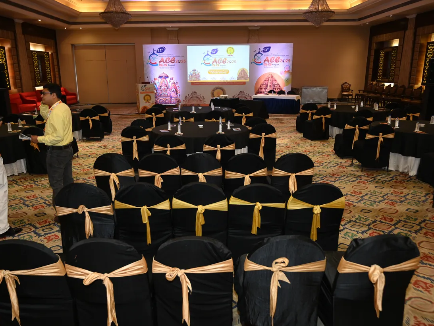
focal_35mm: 27
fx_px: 339
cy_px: 157
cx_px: 212
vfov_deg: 51.4
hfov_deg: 65.3
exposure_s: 1/100
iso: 1600
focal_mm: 24
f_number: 4
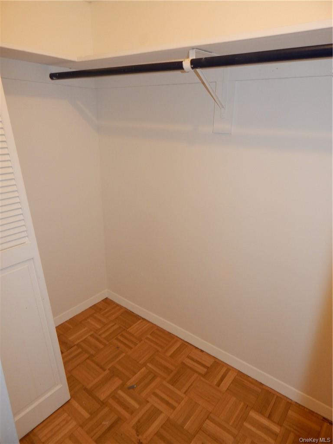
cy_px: 222
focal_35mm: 22
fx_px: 282
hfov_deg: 61.1
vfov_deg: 76.4
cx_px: 166
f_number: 3
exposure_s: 1/30
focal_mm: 4
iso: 200
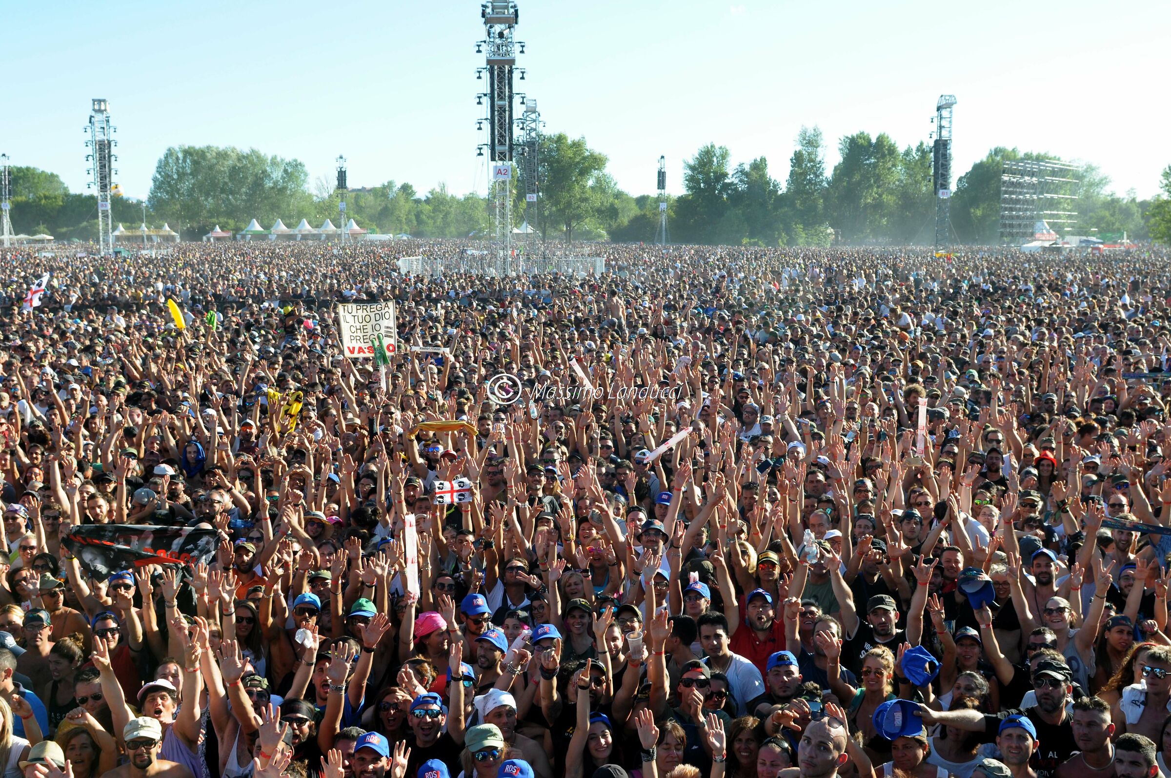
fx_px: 1170
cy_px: 389
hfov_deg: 53.2
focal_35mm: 36
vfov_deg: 36.8
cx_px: 586
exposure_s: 1/250
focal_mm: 24
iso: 320
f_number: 7.1
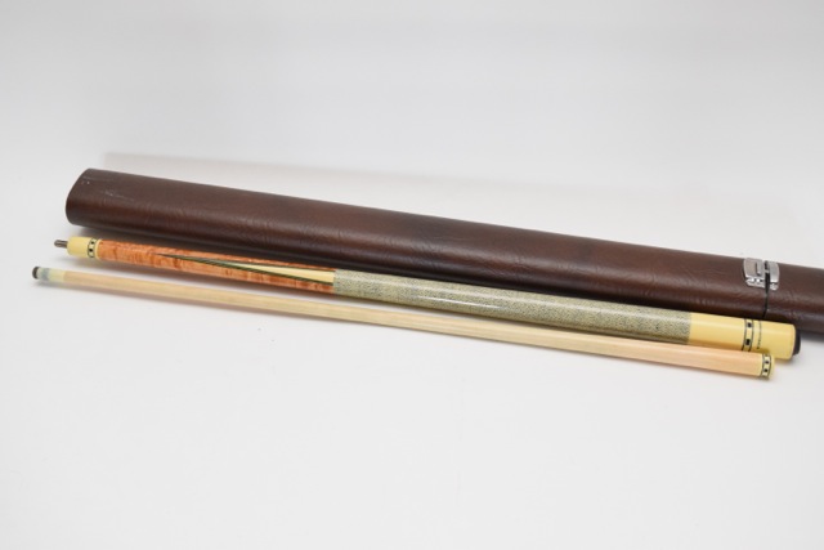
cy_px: 275
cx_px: 412
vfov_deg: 30.9
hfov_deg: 45.0
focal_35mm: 44
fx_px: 996
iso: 3200
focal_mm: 29
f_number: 5.6
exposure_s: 1/125
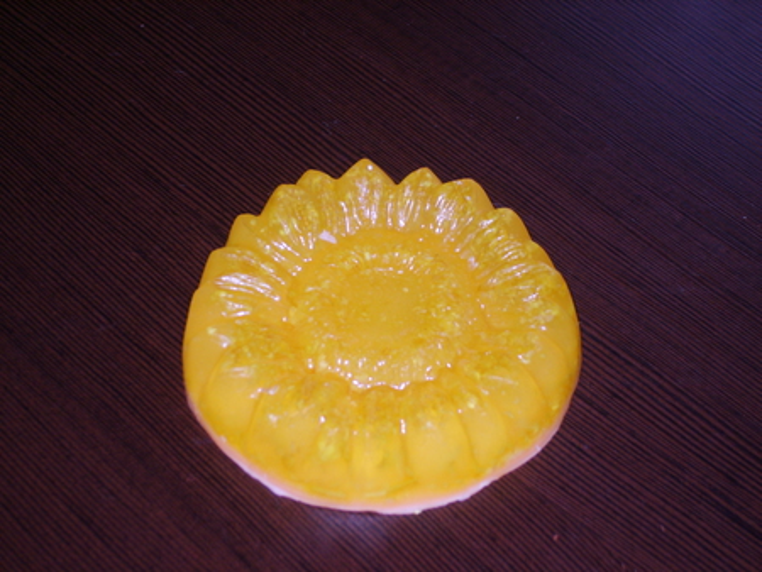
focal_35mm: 105
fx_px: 2313
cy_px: 286
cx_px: 381
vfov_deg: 14.1
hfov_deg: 18.7
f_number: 5.1
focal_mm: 22.2
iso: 100
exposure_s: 1/60
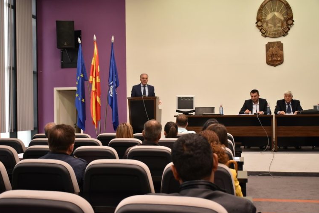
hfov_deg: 42.7
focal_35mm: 46
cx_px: 161
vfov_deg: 29.3
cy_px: 107
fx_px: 408
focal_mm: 30
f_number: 4
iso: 1000
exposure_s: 1/80
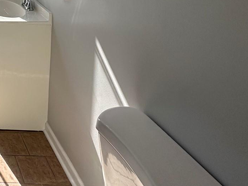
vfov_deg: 27.5
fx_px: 294
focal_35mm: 41
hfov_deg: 32.3
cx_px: -87
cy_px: -72
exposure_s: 1/861
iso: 40
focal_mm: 2.22
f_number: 2.2
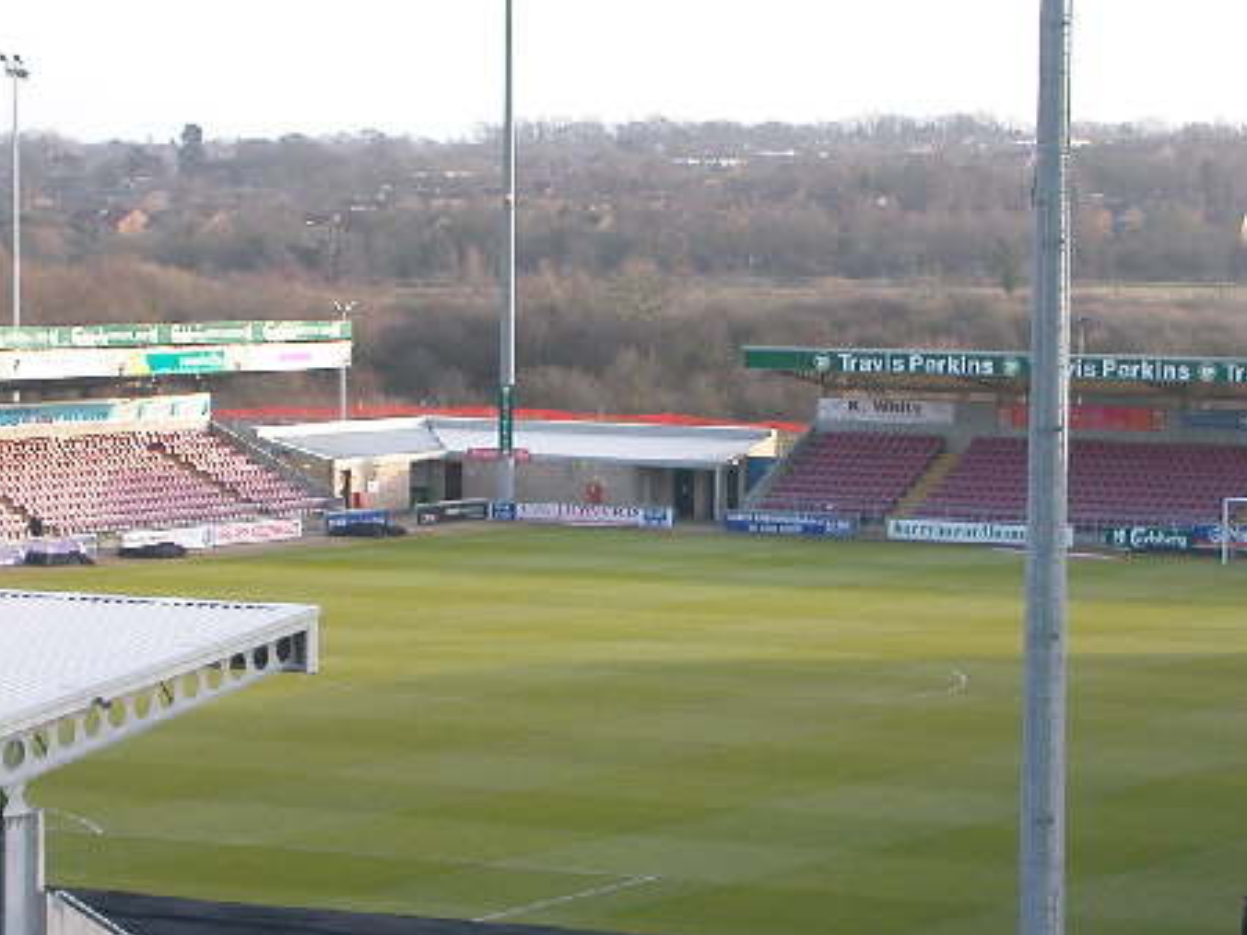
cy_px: 564
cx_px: 661
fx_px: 5006
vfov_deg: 10.7
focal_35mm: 139
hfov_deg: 14.2
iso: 100
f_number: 4.6
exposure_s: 1/102
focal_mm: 14.9
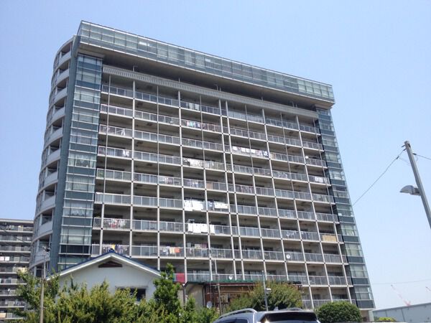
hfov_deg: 52.6
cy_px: 162
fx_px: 436
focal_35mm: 35
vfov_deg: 40.7
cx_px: 216
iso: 50
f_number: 2.4
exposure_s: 1/1314
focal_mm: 4.28
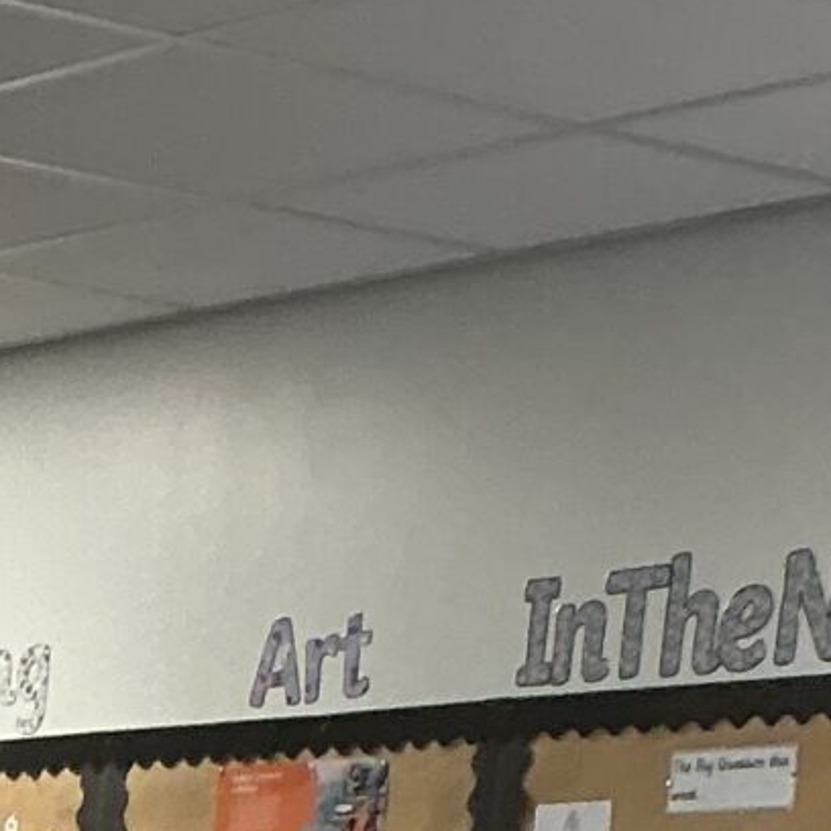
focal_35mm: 161
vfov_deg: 8.8
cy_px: 2548
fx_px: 4373
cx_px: -556
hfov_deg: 10.4
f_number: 1.8
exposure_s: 1/60
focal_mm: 3
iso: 125
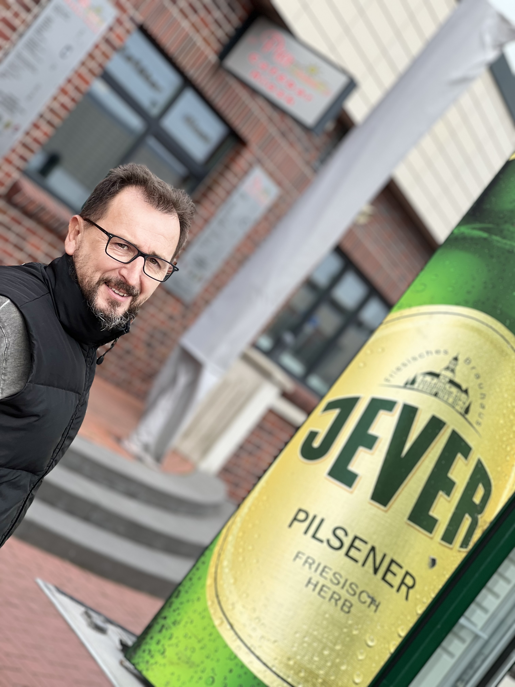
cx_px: 258
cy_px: 344
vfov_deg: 25.3
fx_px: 1527
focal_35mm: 77
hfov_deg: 19.1
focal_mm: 9
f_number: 2.8
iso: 25
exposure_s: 1/169
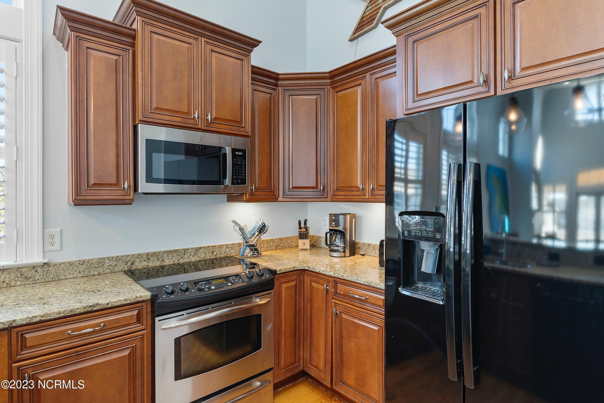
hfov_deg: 86.9
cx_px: 302
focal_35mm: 19
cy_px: 202
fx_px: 319
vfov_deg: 64.6
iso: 100
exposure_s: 1/3
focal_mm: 13
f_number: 4.8
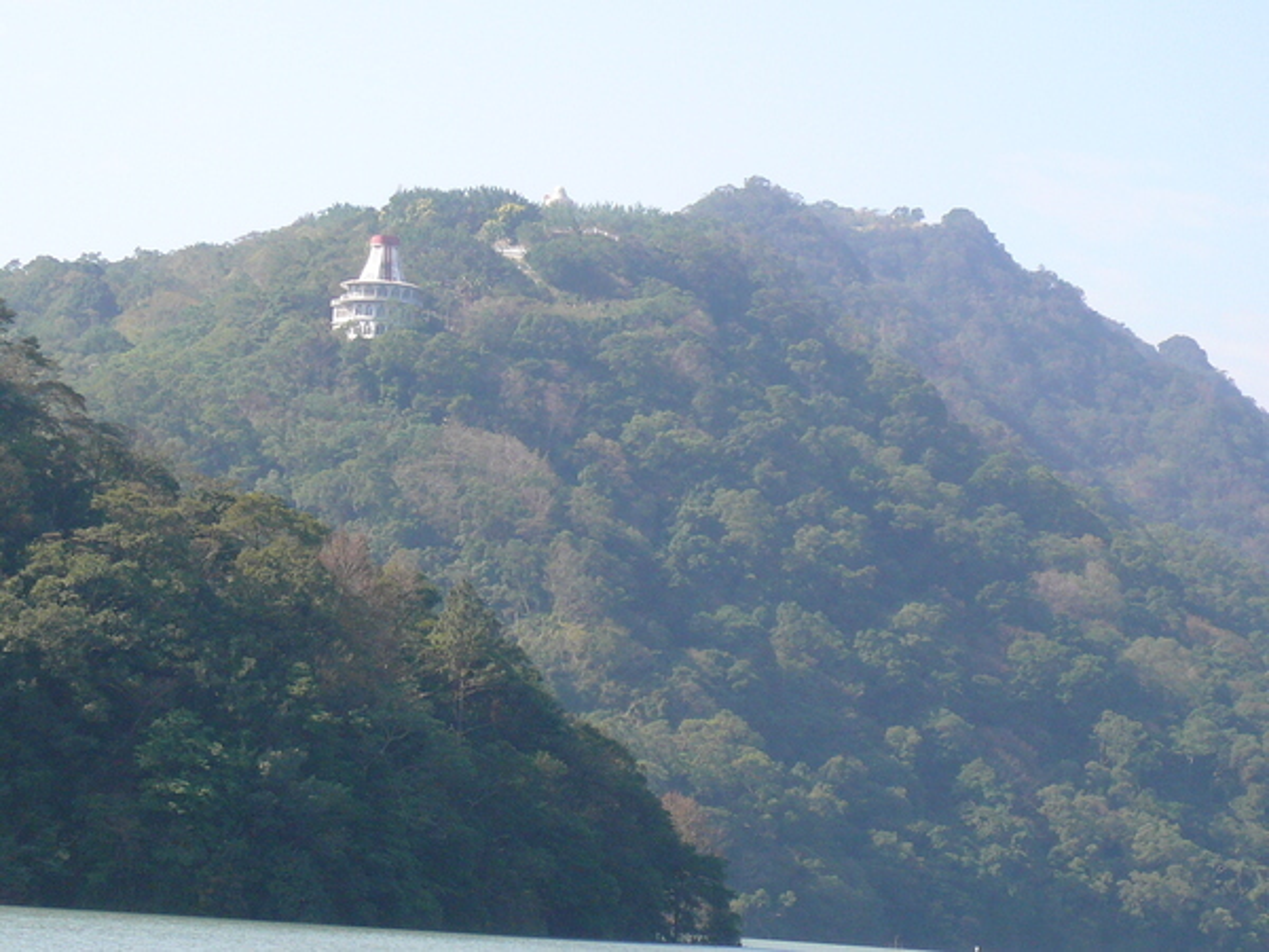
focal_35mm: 128
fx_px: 4692
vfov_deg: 11.6
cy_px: 476
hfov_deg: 15.4
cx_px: 634
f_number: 5
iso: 100
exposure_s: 1/250
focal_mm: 14.2
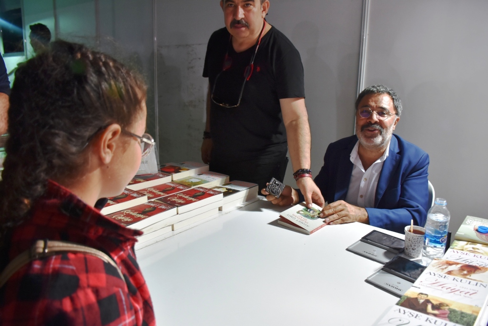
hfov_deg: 67.4
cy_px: 163
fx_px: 366
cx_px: 244
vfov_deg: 48.0
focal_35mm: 27
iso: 800
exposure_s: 1/80
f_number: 4.5
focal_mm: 18
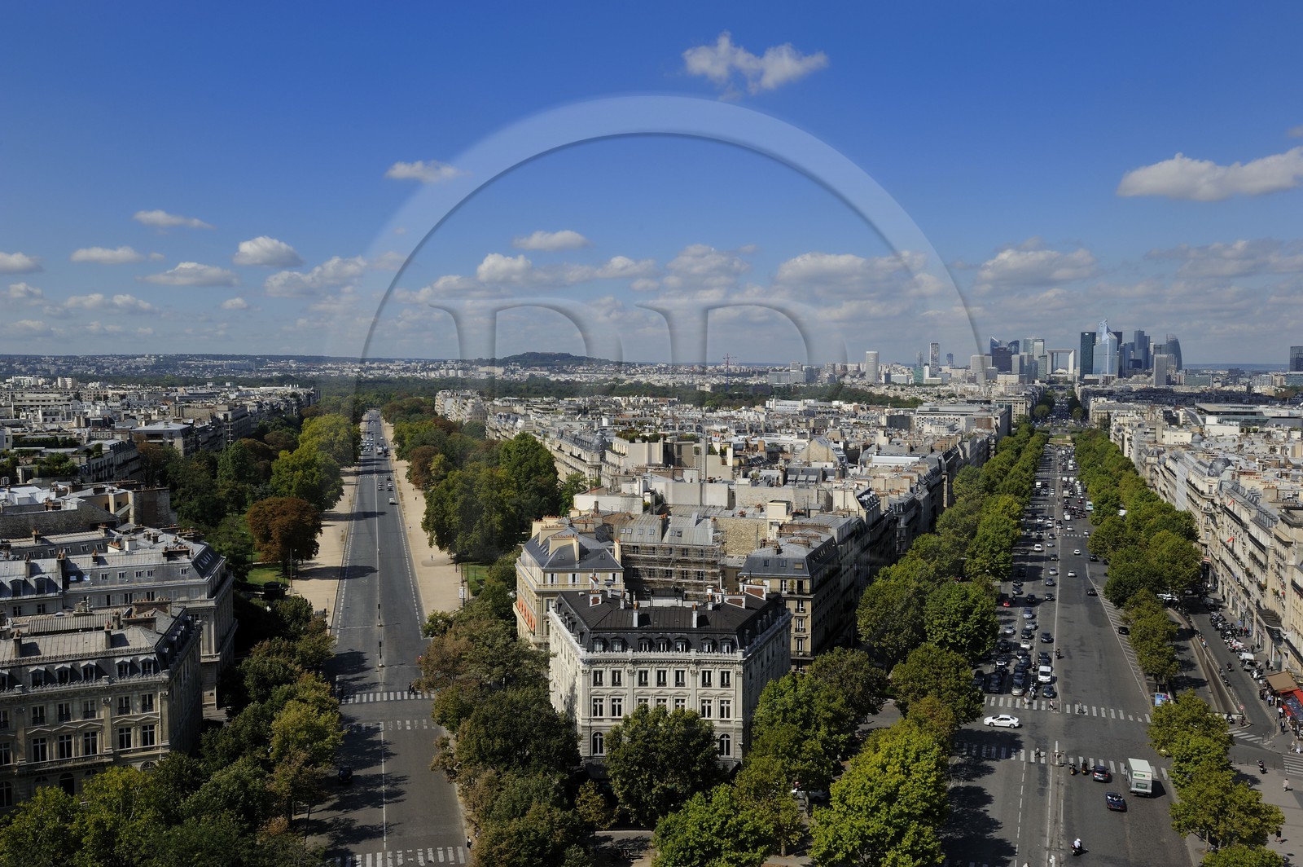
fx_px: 1121
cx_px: 652
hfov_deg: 60.3
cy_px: 434
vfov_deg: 42.3
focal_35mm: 31
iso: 200
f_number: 13
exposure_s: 1/250
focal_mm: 31
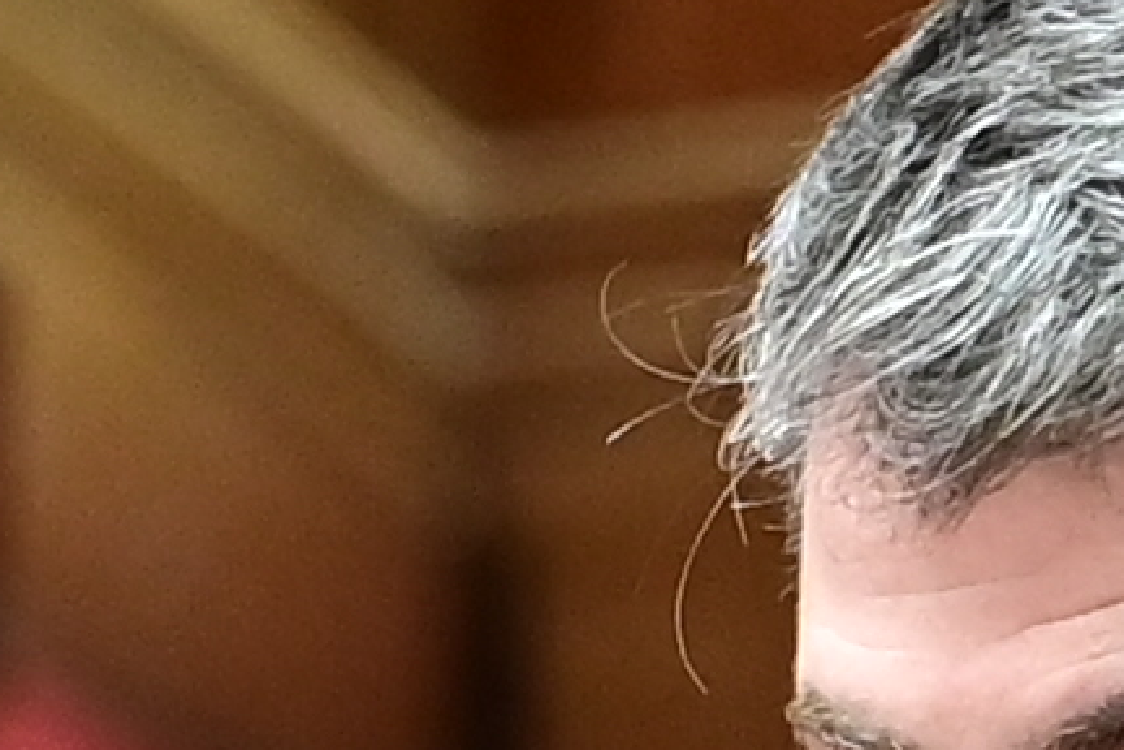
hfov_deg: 1.5
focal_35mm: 1417
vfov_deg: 1.0
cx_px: 1085
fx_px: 44238
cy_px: 1651
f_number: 3.2
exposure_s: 1/200
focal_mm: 170
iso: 800
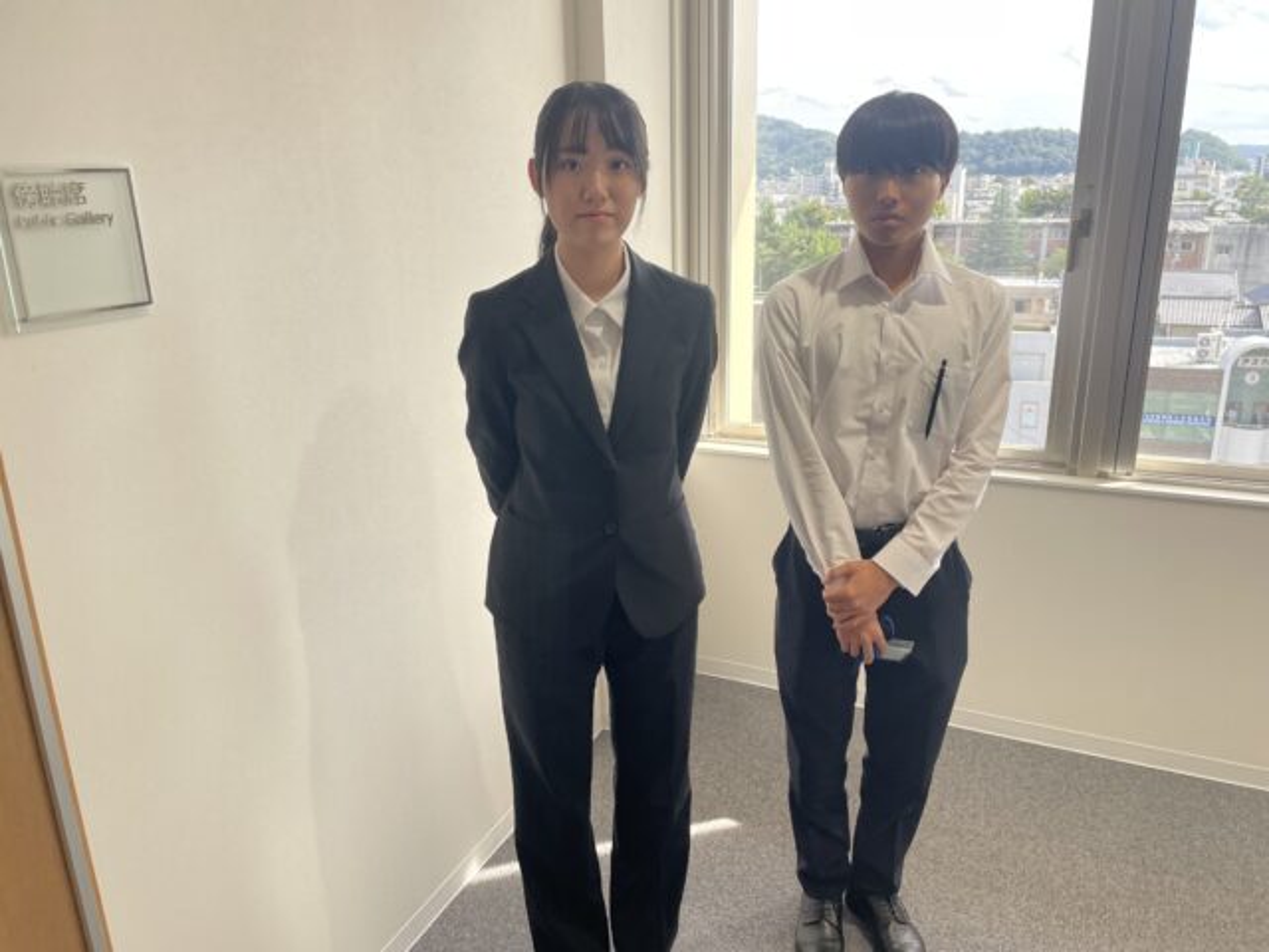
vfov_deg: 53.1
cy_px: 476
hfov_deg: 67.3
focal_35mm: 26
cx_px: 634
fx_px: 953
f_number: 1.6
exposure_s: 1/333
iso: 32
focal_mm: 4.2
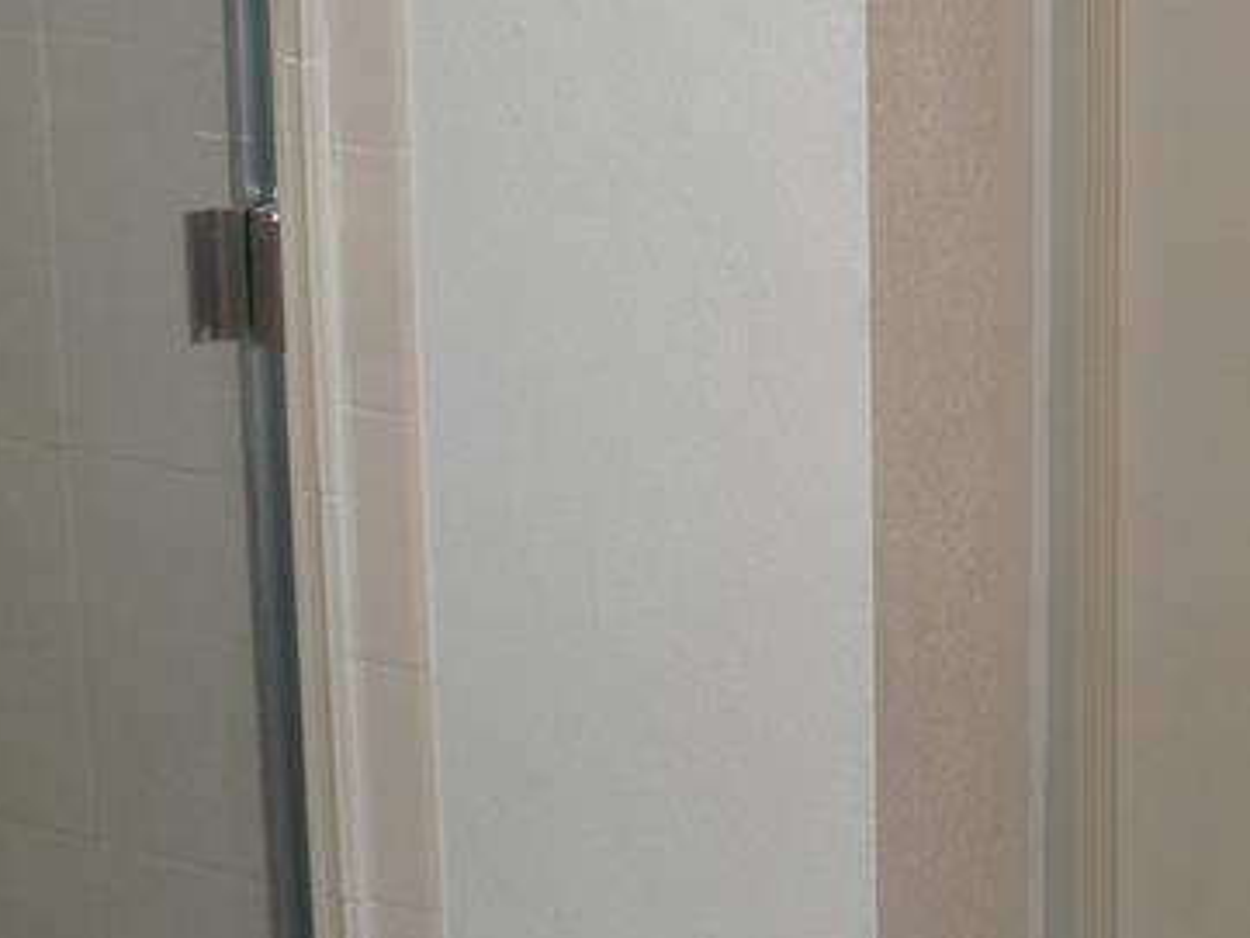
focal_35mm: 102
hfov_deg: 19.1
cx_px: 942
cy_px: 76
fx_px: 3684
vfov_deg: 14.4
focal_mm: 6.3
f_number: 3.5
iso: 86
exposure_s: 1/30
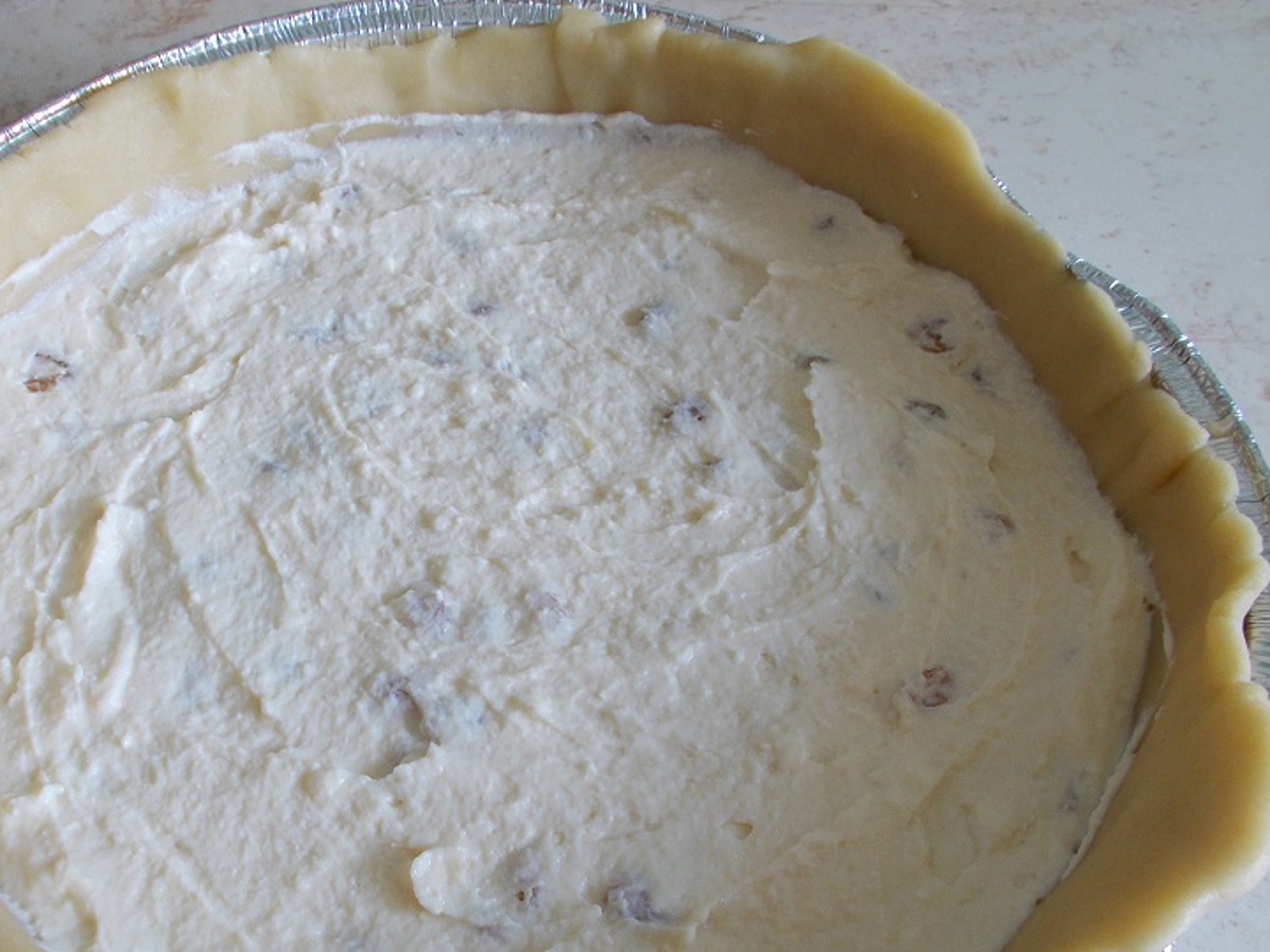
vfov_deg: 38.4
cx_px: 492
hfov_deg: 49.7
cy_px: 605
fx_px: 1357
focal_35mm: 37
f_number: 3.2
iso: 100
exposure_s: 1/25
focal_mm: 4.6
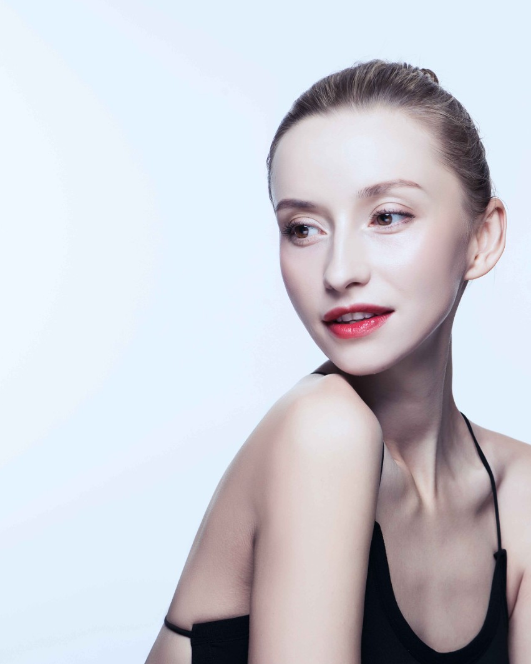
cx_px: 363
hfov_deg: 12.8
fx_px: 2358
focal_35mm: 120
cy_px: 332
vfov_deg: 16.0
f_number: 8
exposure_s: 1/125
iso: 50
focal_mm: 85
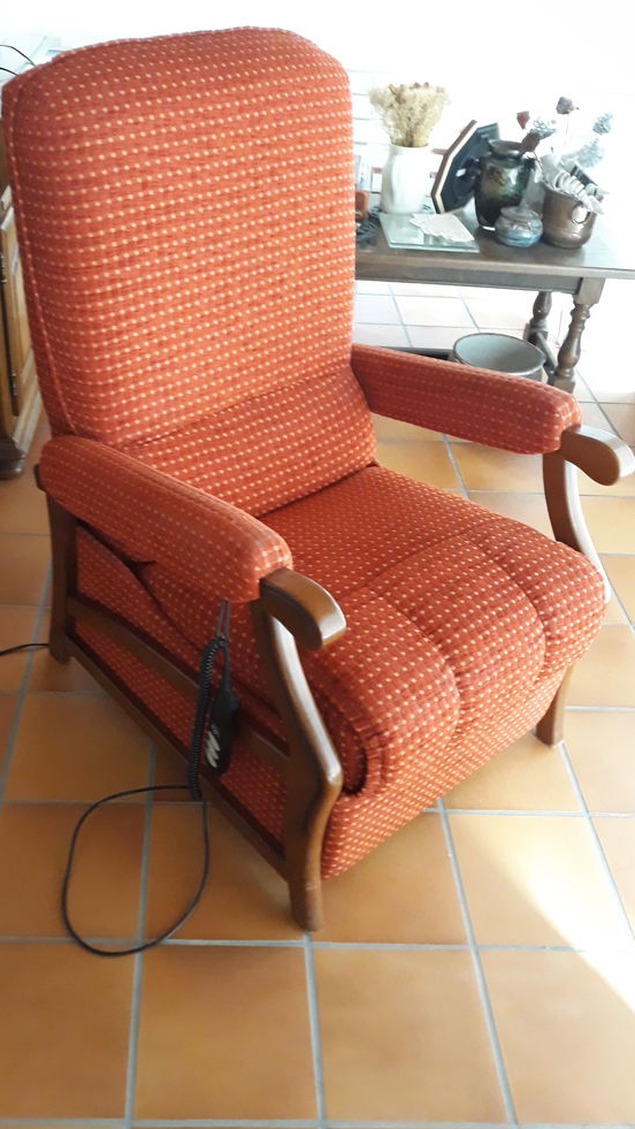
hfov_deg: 38.7
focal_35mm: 30
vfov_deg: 64.3
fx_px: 898
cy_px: 565
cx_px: 239
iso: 400
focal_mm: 3.71
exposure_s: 1/25
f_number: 1.7
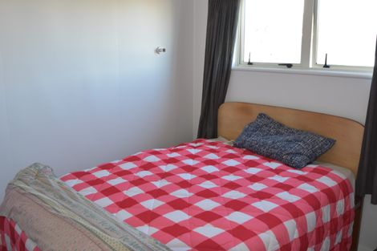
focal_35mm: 30
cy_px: 126
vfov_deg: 43.6
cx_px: 188
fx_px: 314
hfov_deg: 61.9
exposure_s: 1/60
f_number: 4.2
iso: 400
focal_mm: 20
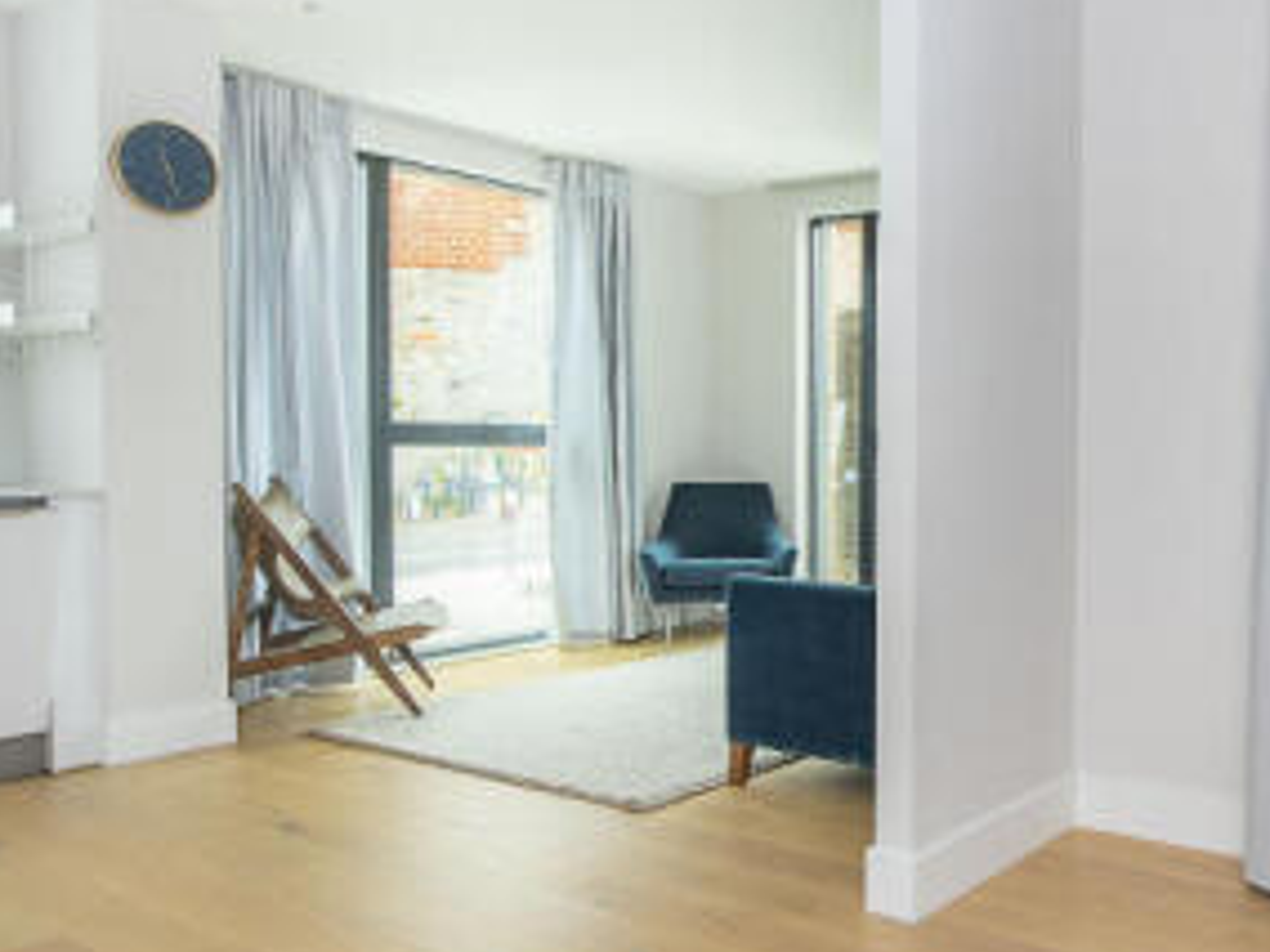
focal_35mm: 31
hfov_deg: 54.3
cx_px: 1020
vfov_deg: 45.4
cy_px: 494
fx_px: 1137
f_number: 7.1
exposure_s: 1/50
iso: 320
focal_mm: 14
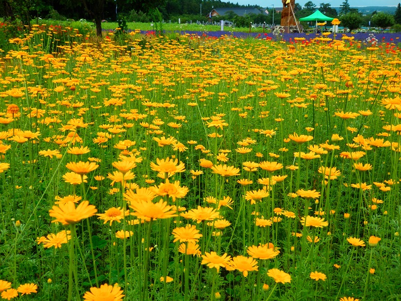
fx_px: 463
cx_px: 200
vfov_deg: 35.9
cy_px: 150
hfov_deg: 46.8
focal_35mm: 40
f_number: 3.7
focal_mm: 7.3
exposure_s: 1/400
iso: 80
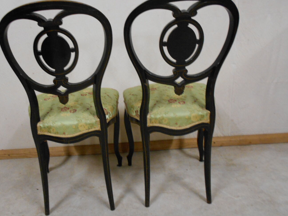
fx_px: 266
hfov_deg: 56.4
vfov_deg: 44.1
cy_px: 102
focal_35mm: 32
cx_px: 117
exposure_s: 1/13
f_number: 3.2
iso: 400
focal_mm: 4.6
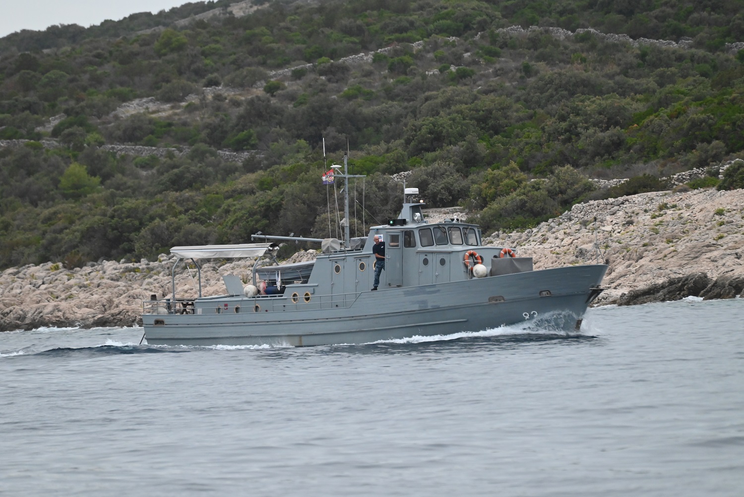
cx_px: 372
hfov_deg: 6.9
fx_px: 6201
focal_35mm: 300
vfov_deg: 4.6
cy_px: 248
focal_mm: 300
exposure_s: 1/500
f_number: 5.6
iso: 2500
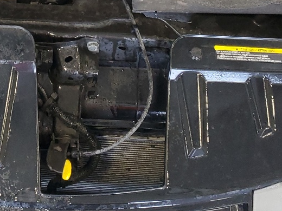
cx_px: 54
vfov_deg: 16.7
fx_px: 652
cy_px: -109
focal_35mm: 80
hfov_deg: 24.0
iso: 119
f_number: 1.5
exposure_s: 1/60.2
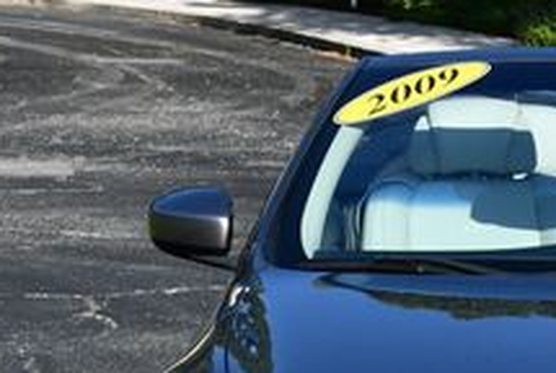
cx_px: 631
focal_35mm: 202
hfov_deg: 10.0
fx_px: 3124
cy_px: 503
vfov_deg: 6.8
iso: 100
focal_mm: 34
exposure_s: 1/250
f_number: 8
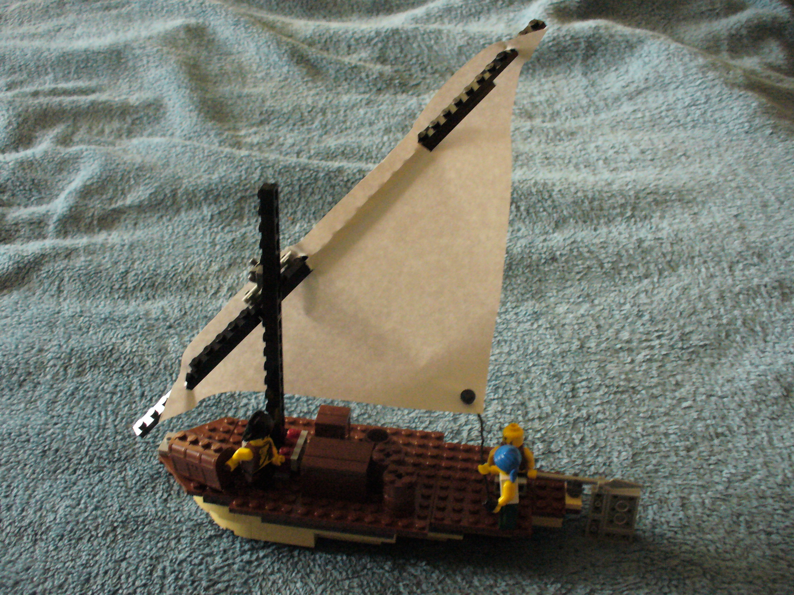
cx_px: 397
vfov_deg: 38.7
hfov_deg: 50.1
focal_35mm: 37
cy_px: 298
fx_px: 849
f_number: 2.8
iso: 400
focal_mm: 6.1
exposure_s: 1/8
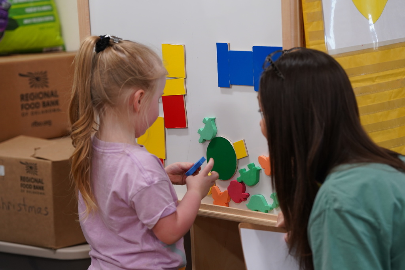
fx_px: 1541
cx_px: 202
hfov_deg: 15.0
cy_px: 135
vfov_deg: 10.0
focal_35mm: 137
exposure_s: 1/160
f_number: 4
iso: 1250
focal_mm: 137
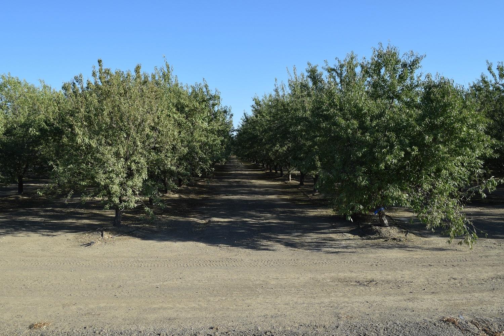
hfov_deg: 53.1
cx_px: 252
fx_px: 504
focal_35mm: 36
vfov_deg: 36.9
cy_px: 168
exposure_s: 1/320
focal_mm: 24
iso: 200
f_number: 9
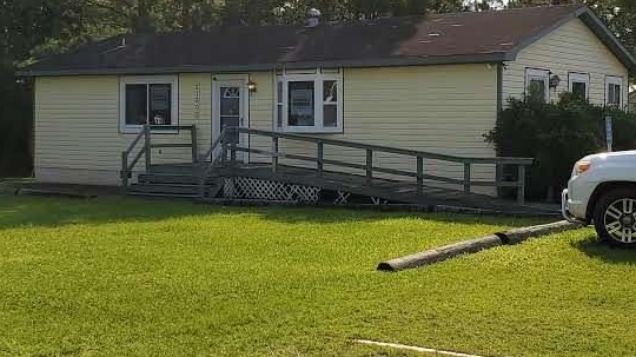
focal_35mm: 42
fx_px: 708
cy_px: 153
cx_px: 305
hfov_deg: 48.4
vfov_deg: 28.3
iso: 50
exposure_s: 1/2359
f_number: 2.4
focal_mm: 4.3
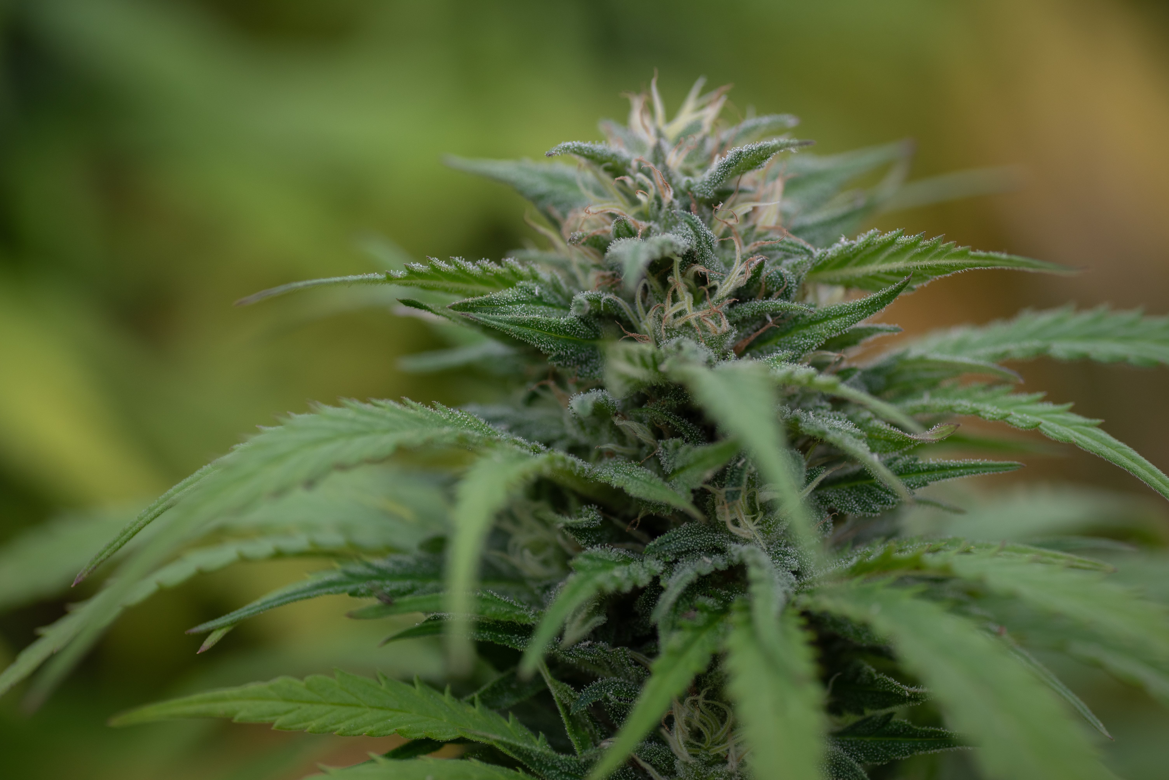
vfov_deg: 15.2
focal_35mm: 90
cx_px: 584
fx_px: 2923
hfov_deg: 22.6
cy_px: 390
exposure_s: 1/800
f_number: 5
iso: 320
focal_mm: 90
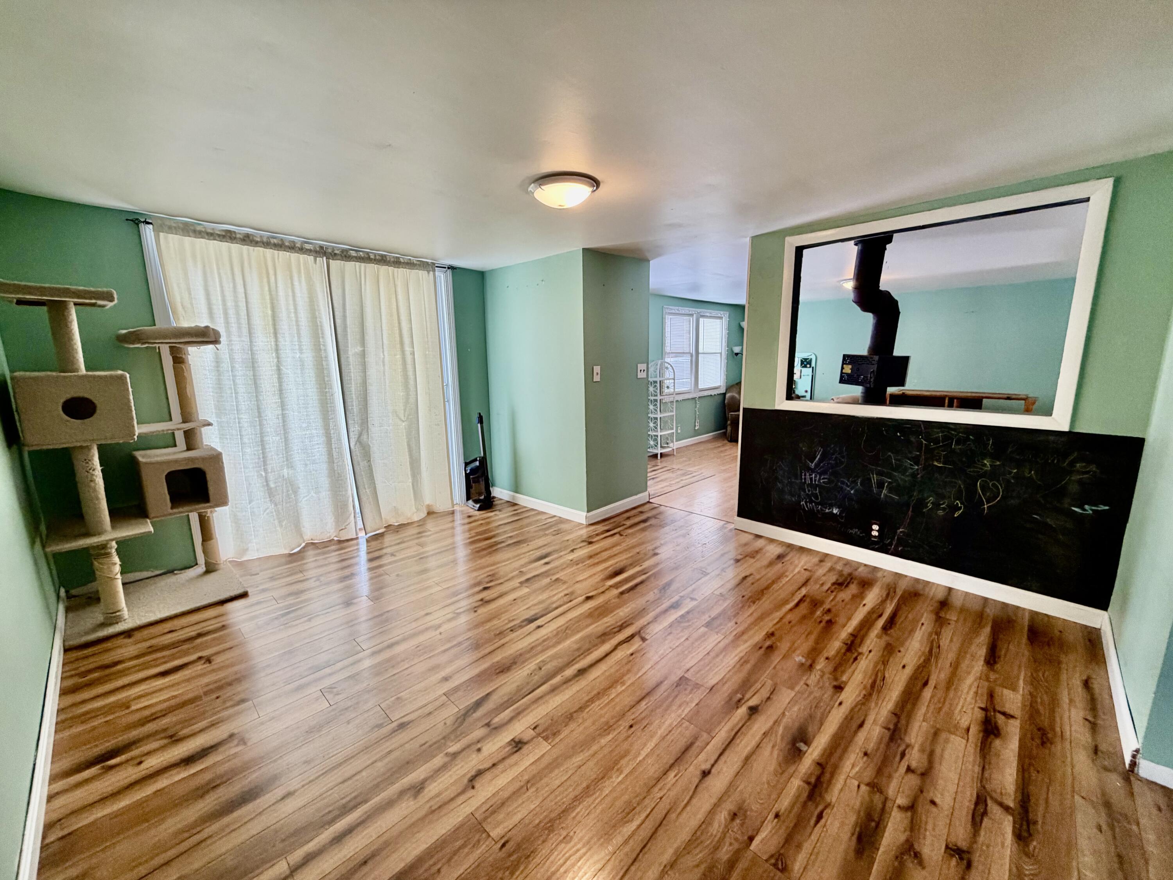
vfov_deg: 85.7
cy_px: 440
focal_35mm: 14
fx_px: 474
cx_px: 586
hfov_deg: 102.1
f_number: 2.2
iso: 160
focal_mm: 2.22
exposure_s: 1/60
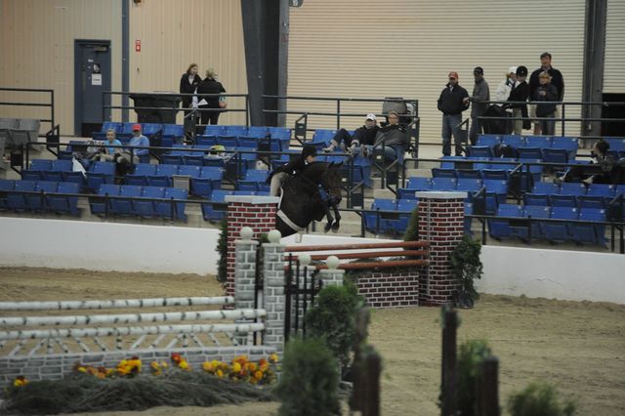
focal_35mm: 200
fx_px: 3470
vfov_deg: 6.9
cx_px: 312
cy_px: 208
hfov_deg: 10.3
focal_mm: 200
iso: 6400
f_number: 2.8
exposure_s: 1/400
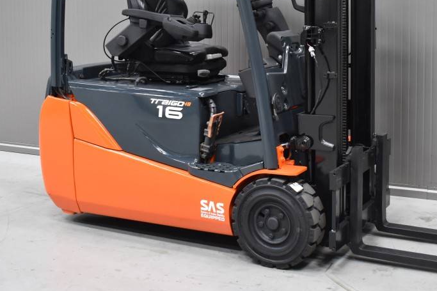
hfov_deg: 34.4
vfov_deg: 23.0
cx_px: 246
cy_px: 52
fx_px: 704
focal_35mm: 58
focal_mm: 22
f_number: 5
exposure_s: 1/30
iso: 1250
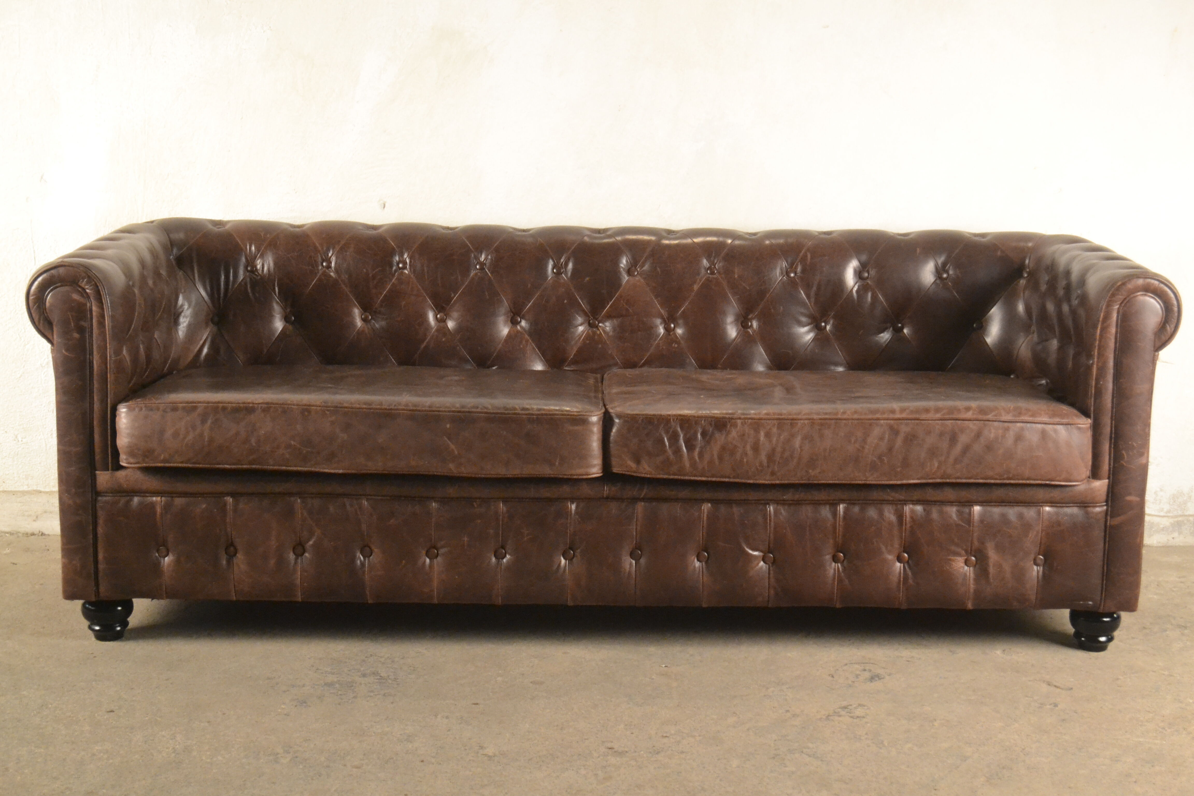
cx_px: 597
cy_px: 398
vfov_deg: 25.1
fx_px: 1791
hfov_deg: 36.9
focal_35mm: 54
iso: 3200
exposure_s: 1/15
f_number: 5
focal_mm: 36
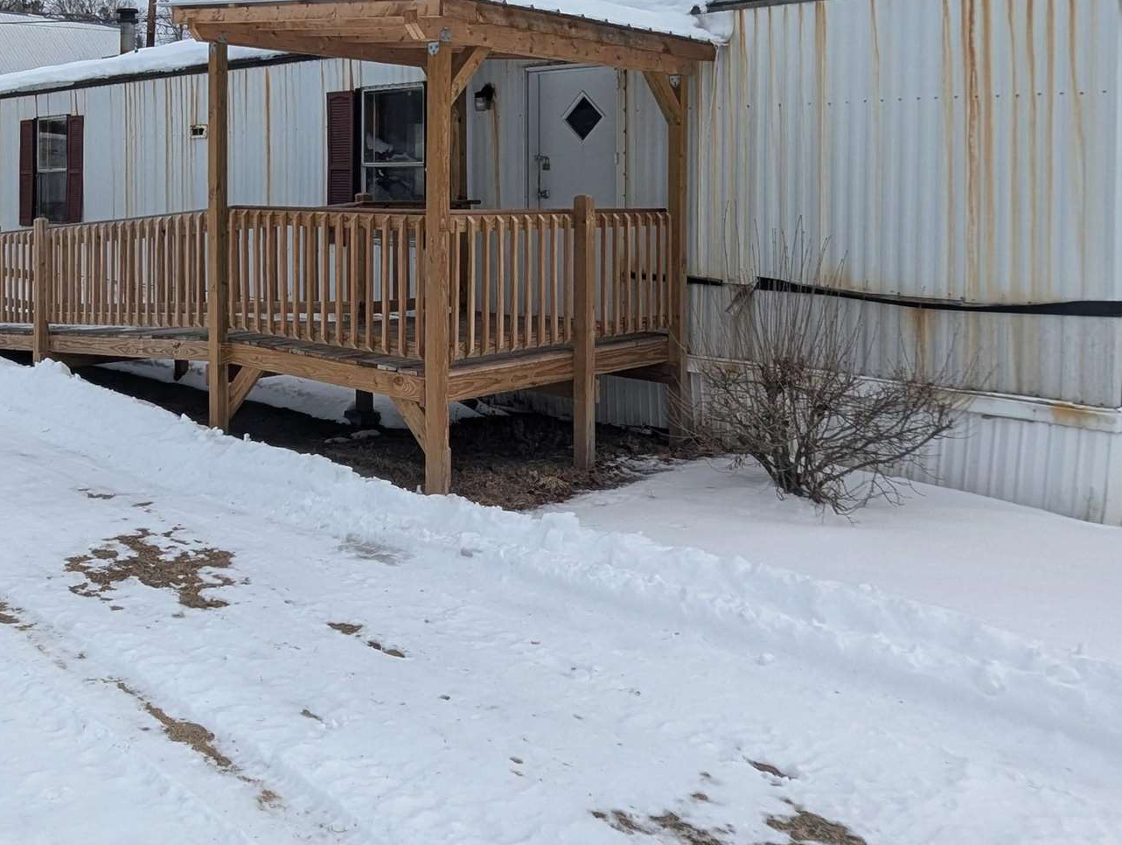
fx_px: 1006
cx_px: 328
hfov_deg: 56.3
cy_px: 173
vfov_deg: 43.5
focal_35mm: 31
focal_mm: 1.95
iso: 51
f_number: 2.2
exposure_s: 1/1368
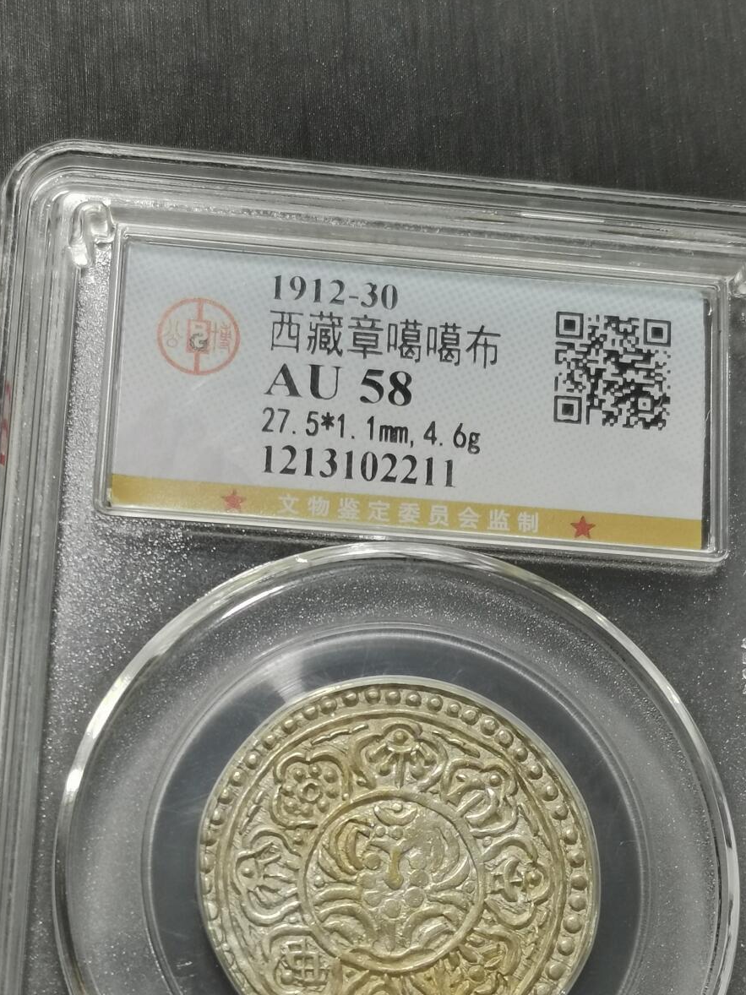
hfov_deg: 18.2
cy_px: 647
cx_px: 372
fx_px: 2328
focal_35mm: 81
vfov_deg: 24.0
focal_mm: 5.58
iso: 64
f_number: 1.8
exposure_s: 1/100
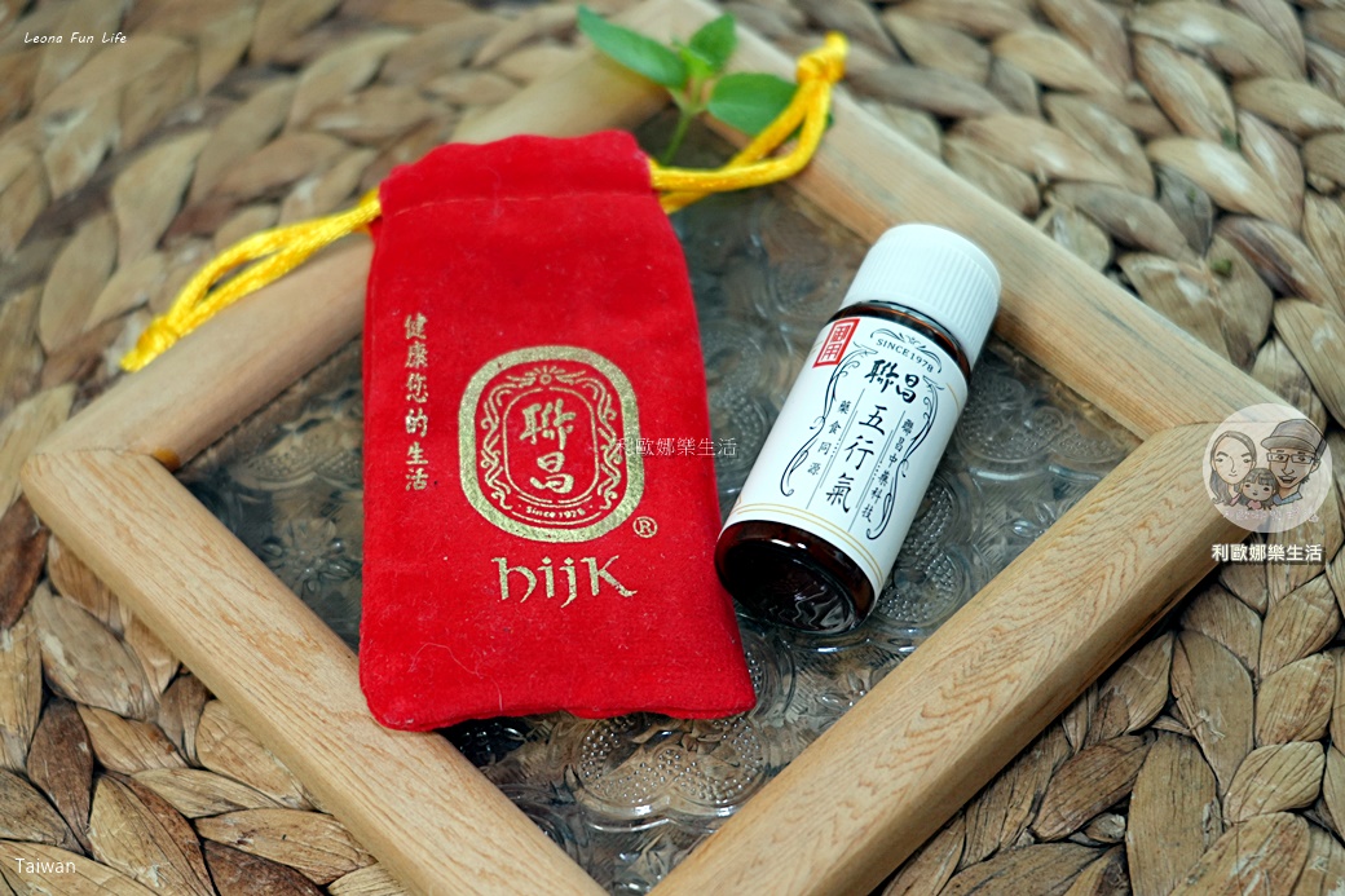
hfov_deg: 33.4
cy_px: 448
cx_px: 672
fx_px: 2241
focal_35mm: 60
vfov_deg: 22.6
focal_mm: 60
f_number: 5.6
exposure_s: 1/160
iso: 1000
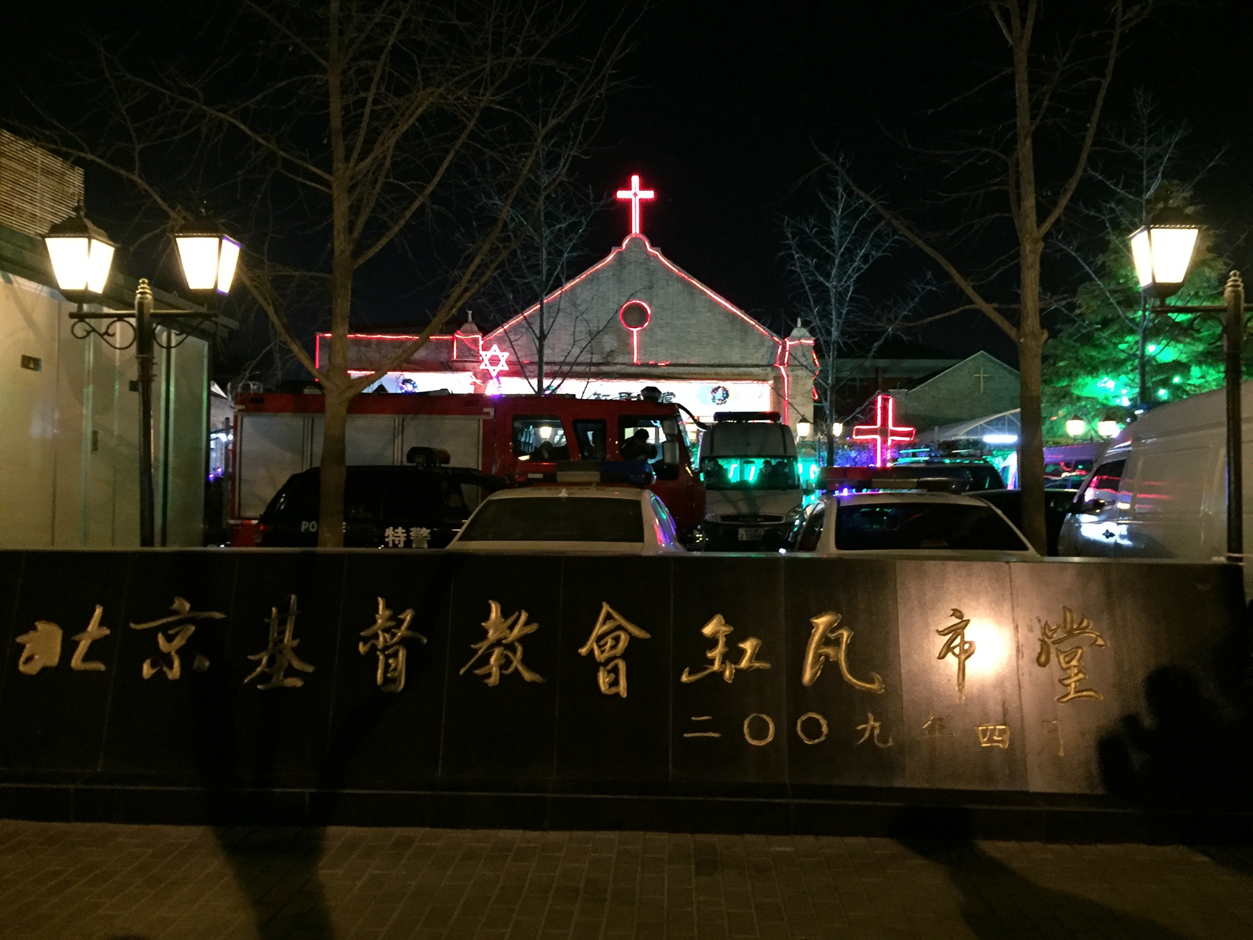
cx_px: 626
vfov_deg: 48.2
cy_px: 470
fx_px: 1050
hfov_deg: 61.7
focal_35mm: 29
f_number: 2.2
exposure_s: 1/17
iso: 1000
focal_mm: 4.15
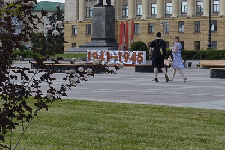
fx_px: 656
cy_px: 12
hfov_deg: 19.5
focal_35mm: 105
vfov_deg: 12.9
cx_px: 133
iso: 100
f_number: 7.1
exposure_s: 1/200
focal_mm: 28
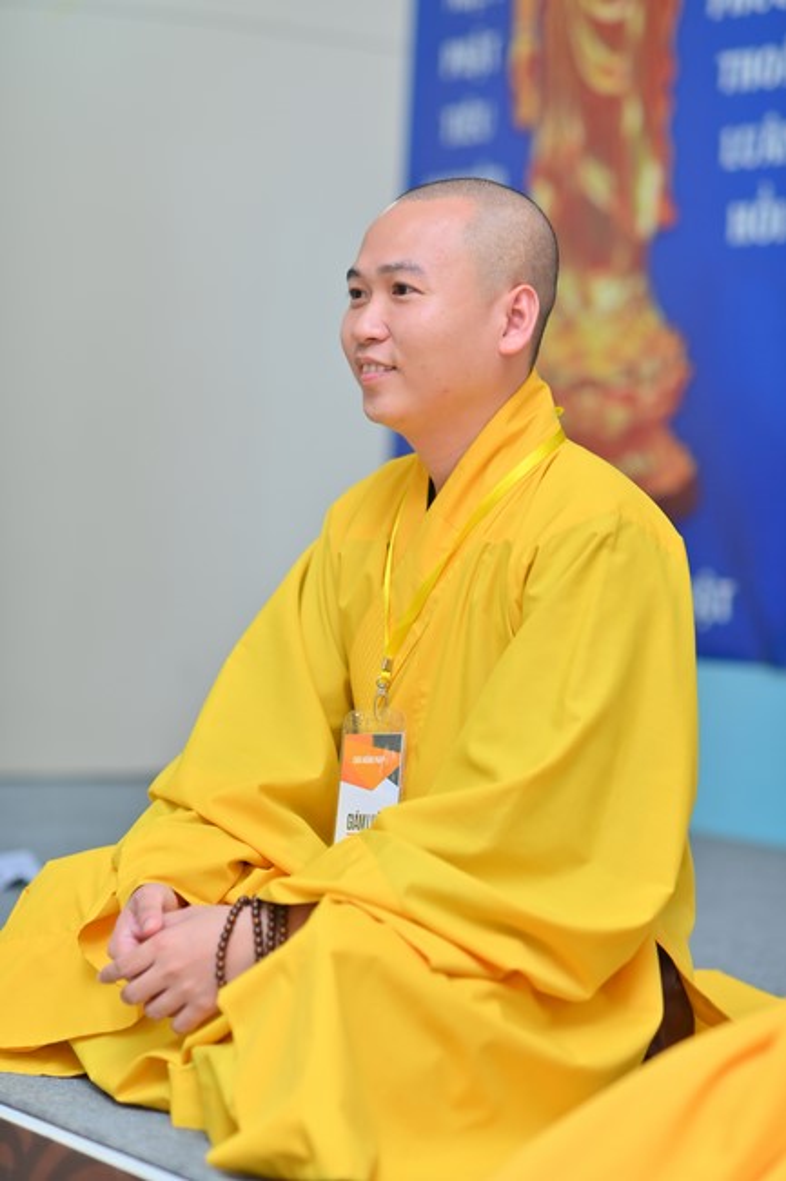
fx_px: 2785
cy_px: 590
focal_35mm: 85
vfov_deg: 23.9
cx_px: 393
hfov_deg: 16.1
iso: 400
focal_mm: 85
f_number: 2.5
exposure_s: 1/200
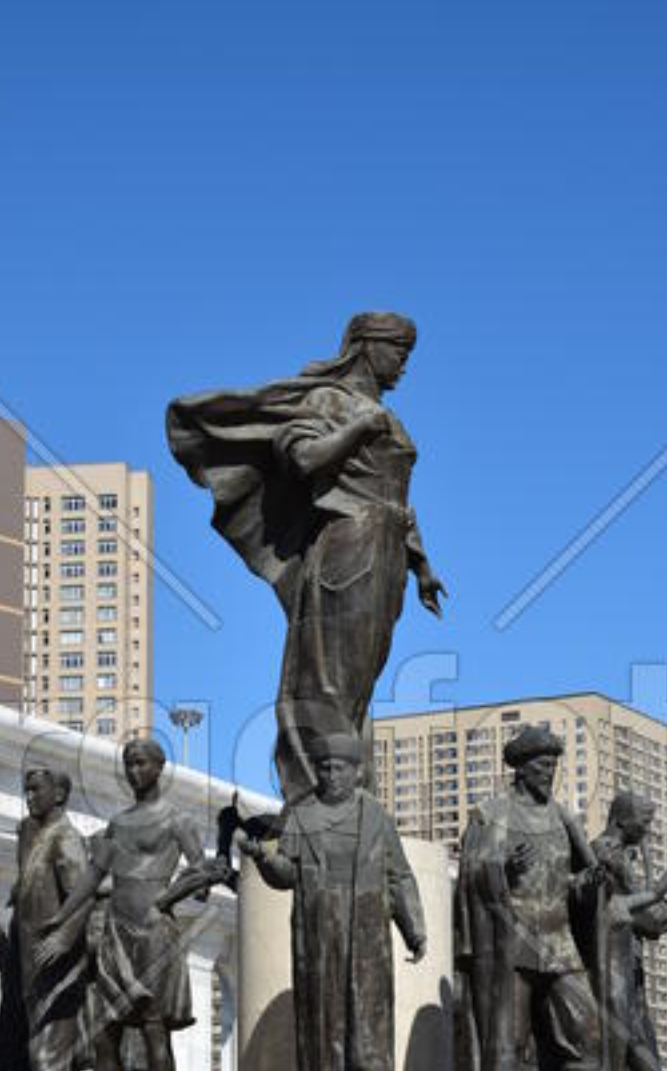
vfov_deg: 22.2
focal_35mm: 93
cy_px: 767
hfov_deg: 14.0
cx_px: 356
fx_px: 2710
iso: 100
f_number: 9
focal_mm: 42
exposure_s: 1/250
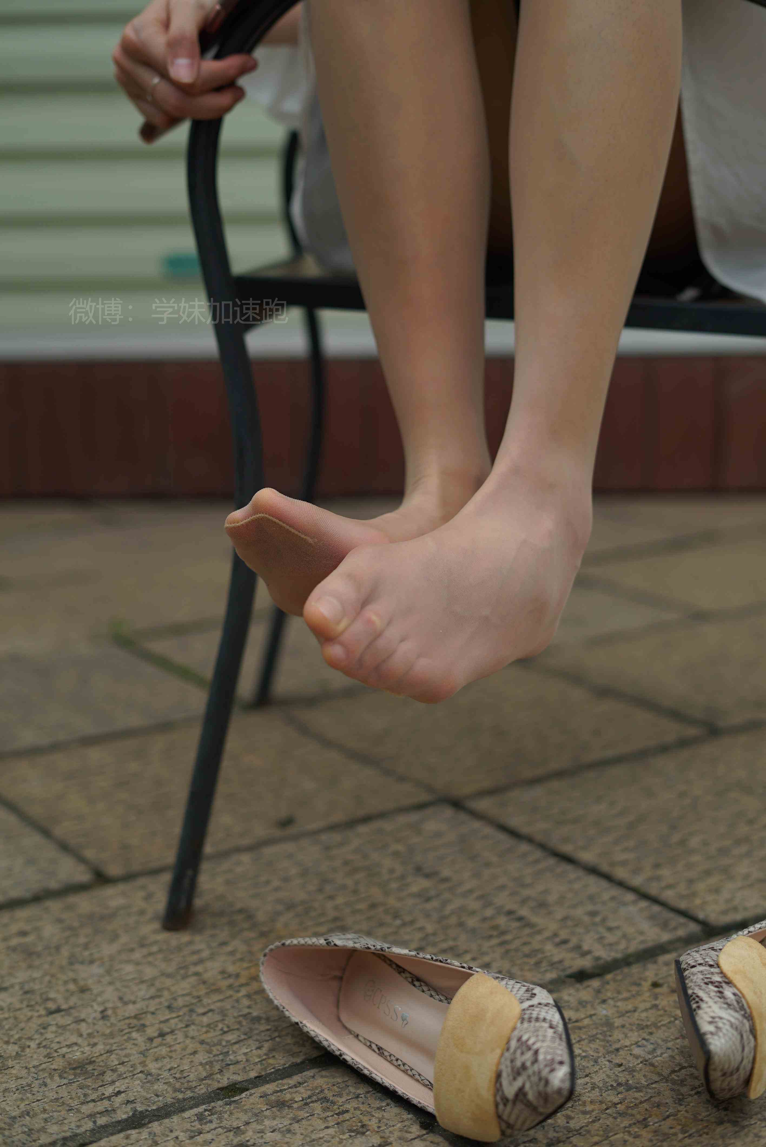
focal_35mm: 50
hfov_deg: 27.0
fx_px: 1594
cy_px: 574
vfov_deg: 39.6
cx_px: 383
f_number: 2.8
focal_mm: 50
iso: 100
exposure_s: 1/1000
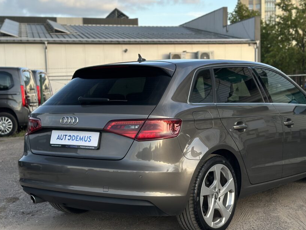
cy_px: 131
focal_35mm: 60
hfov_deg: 32.1
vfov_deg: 24.4
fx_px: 530
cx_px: 186
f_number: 1.78
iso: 80
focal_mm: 6.86
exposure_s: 1/258
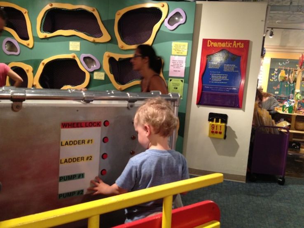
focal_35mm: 35
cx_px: 152
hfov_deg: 52.6
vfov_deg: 40.7
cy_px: 114
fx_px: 307
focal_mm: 4.28
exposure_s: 1/20
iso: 160
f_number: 2.4
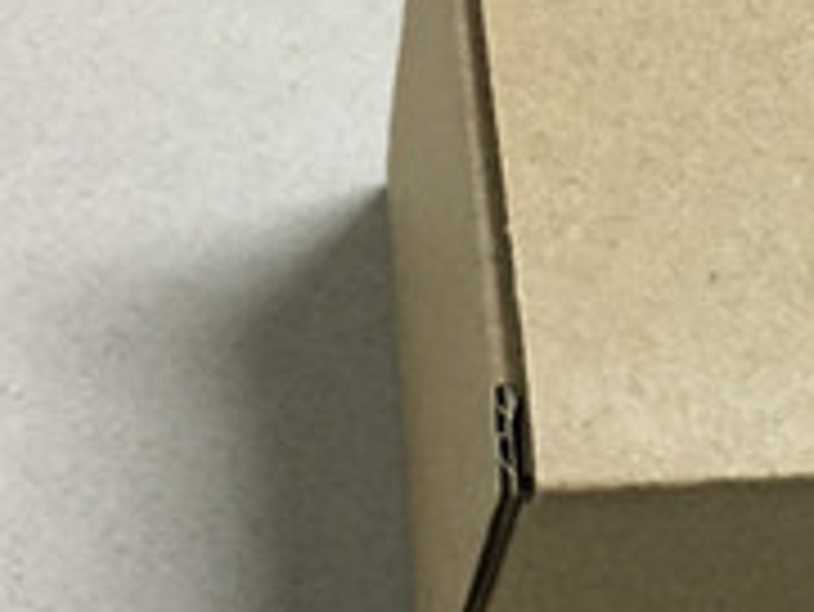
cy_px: 317
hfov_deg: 22.9
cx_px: 899
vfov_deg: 18.5
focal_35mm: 80
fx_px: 1882
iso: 100
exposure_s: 1/10
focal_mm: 4.15
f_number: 2.2
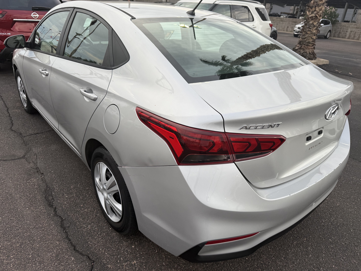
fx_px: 250
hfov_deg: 71.6
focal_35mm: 24
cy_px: 136
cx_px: 180
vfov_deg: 56.8
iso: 80
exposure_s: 1/309
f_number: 1.78
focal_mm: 6.76
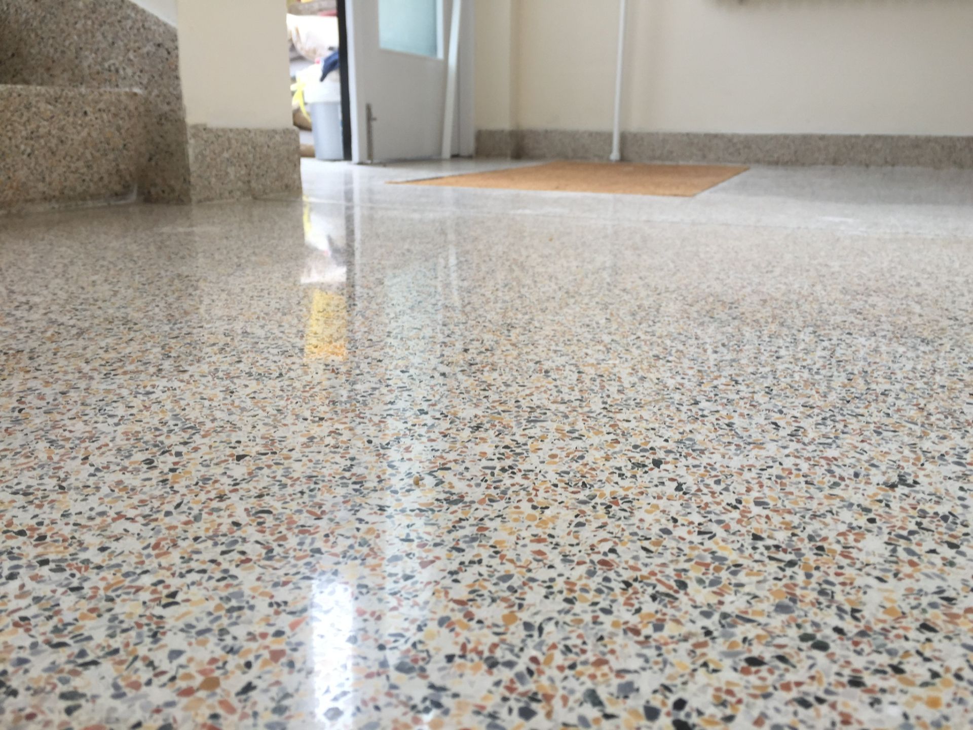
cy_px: 365
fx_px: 815
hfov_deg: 61.7
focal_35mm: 29
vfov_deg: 48.2
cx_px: 486
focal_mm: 4.15
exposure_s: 1/168
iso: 32
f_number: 2.2
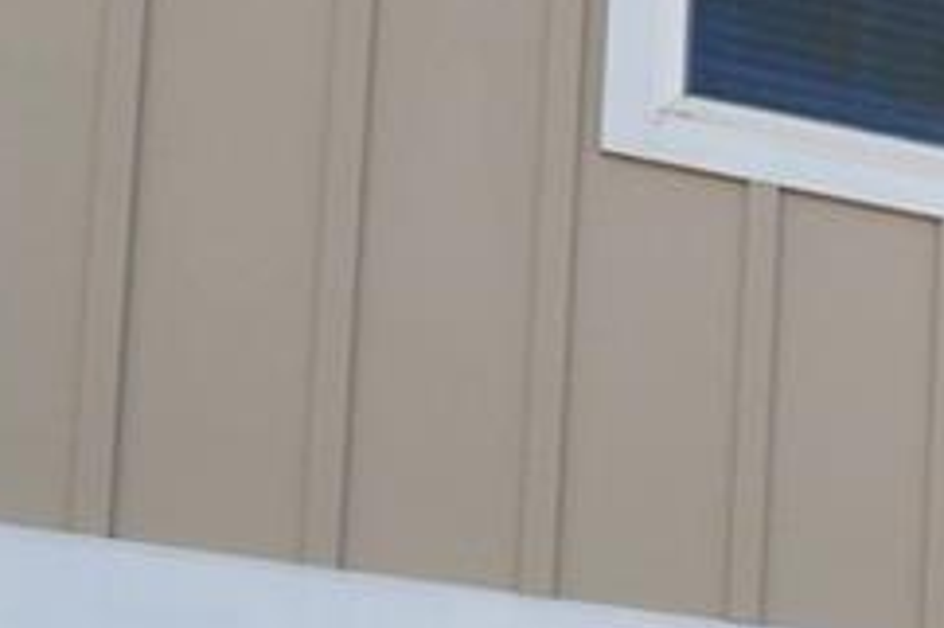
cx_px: 1829
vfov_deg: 12.3
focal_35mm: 99
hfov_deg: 16.3
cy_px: 1238
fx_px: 2594
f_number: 10
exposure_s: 1/250
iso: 400
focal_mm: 10
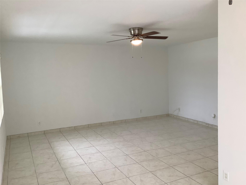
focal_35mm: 31
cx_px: 123
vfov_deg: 45.4
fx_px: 220
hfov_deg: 58.4
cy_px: 92
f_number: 2.4
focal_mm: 3.3
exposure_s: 1/50
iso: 50
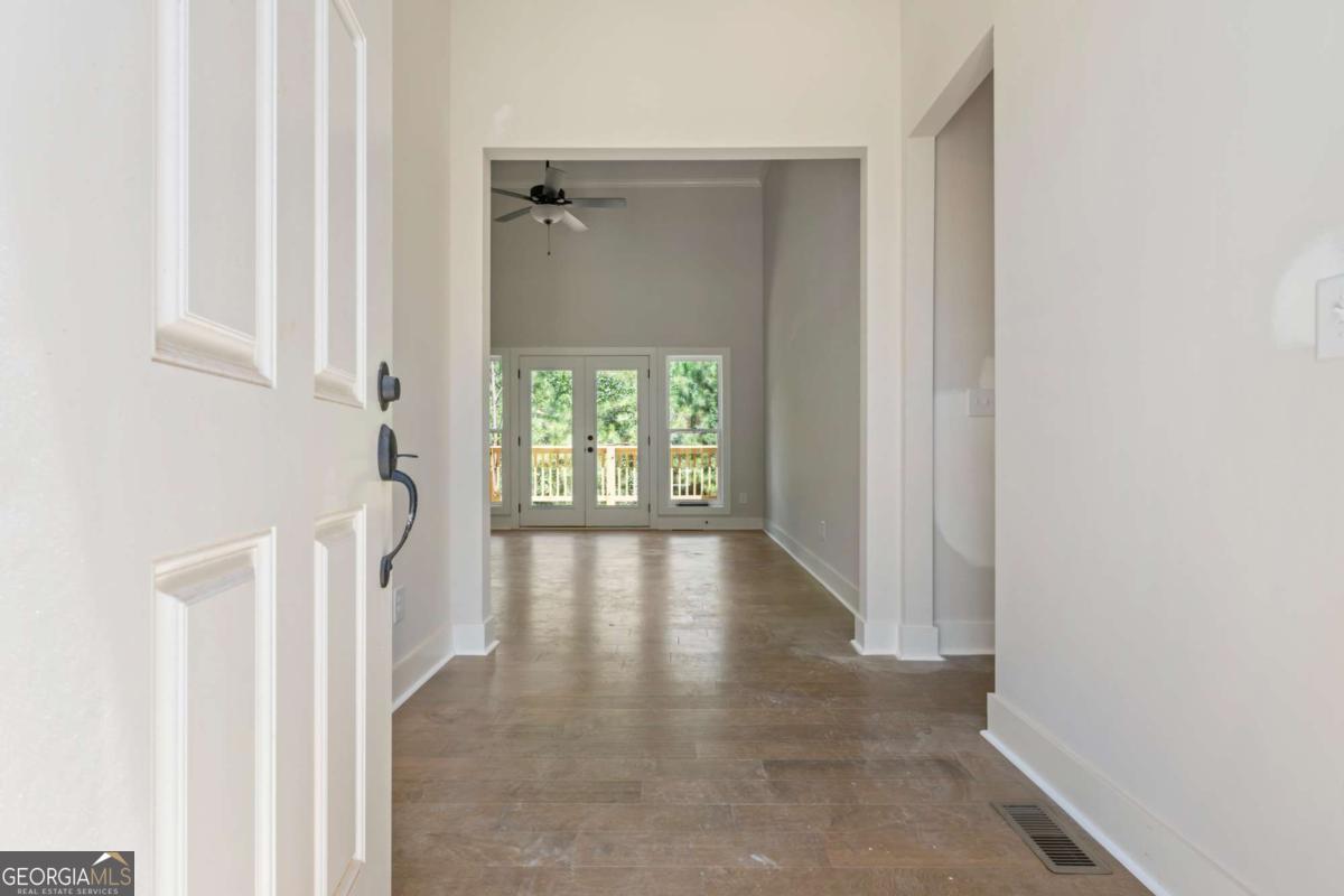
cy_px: 448
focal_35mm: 16
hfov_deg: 95.0
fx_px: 616
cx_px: 672
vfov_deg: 72.1
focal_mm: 11
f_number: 9
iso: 200
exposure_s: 1/30
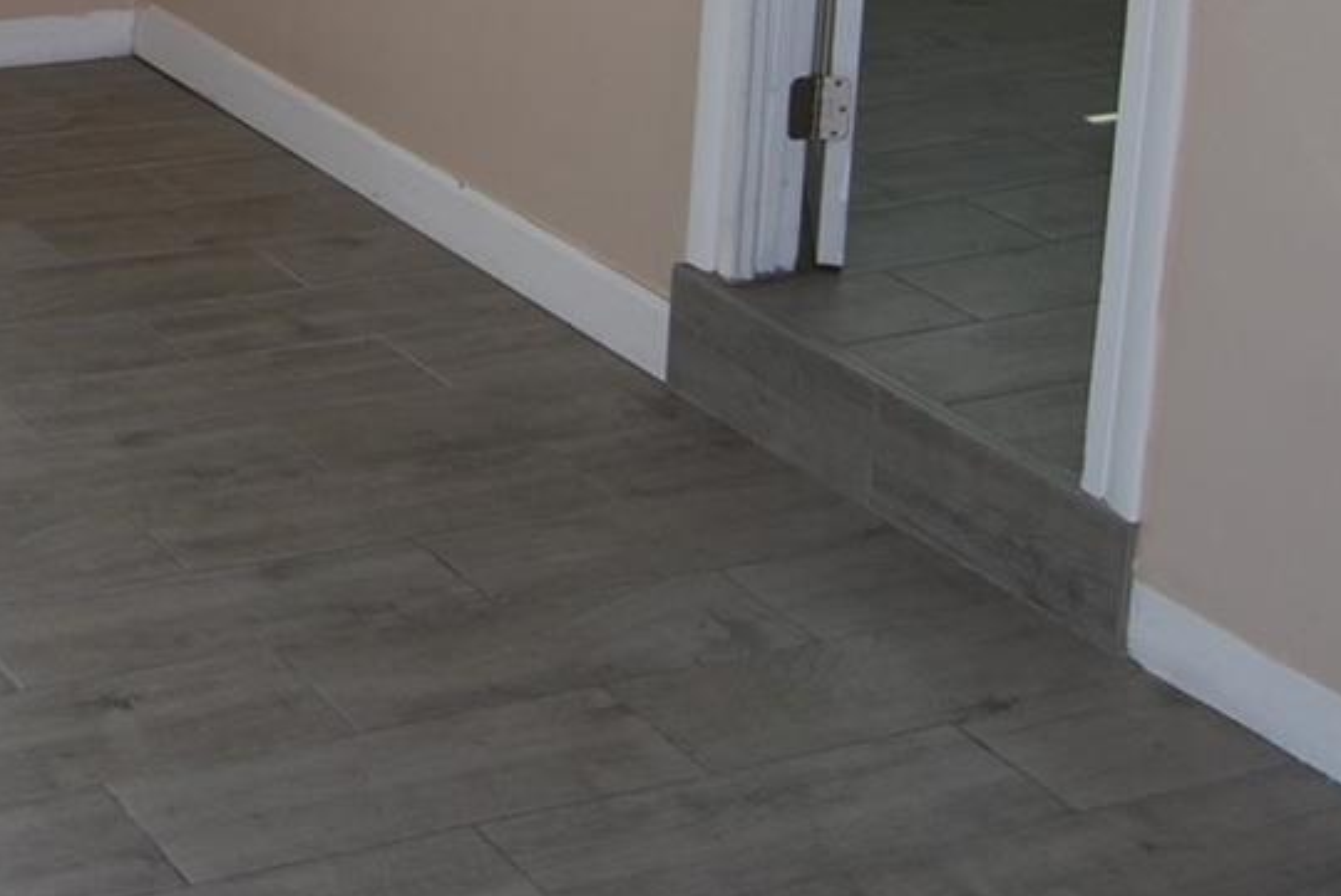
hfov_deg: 24.1
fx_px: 2982
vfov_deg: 16.0
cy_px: -347
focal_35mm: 80
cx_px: -25
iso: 125
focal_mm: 18
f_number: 3.5
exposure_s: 1/125
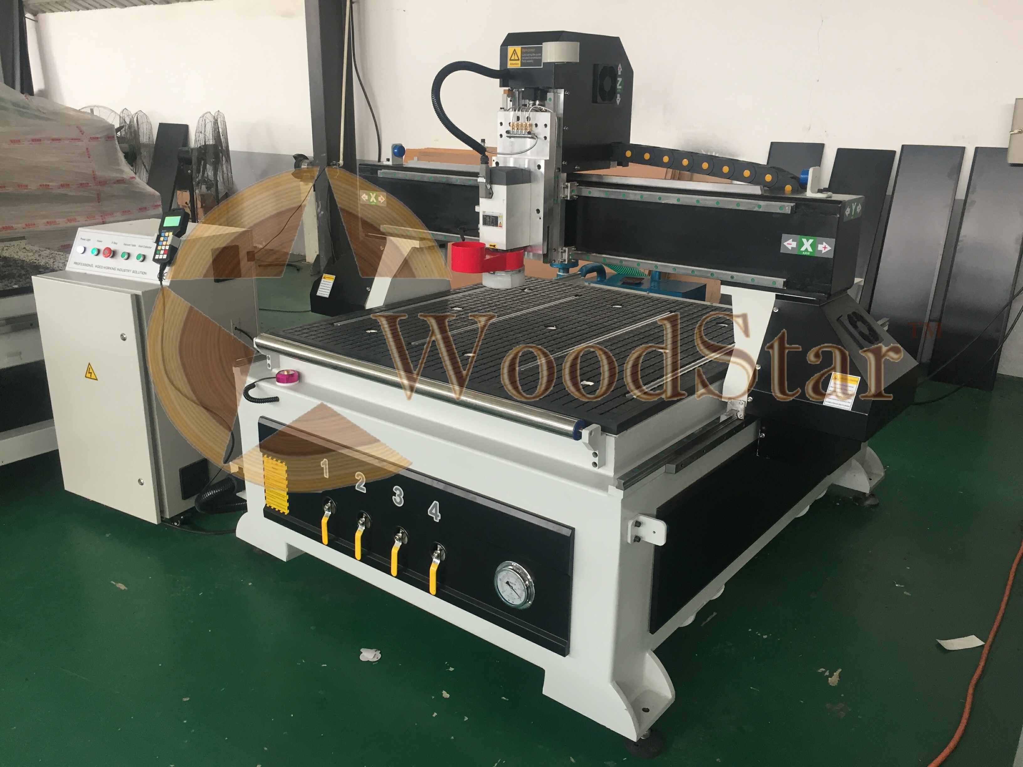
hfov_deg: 61.7
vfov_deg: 48.2
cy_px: 384
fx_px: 857
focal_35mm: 29
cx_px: 512
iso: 40
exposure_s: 1/33
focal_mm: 4.15
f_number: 2.2
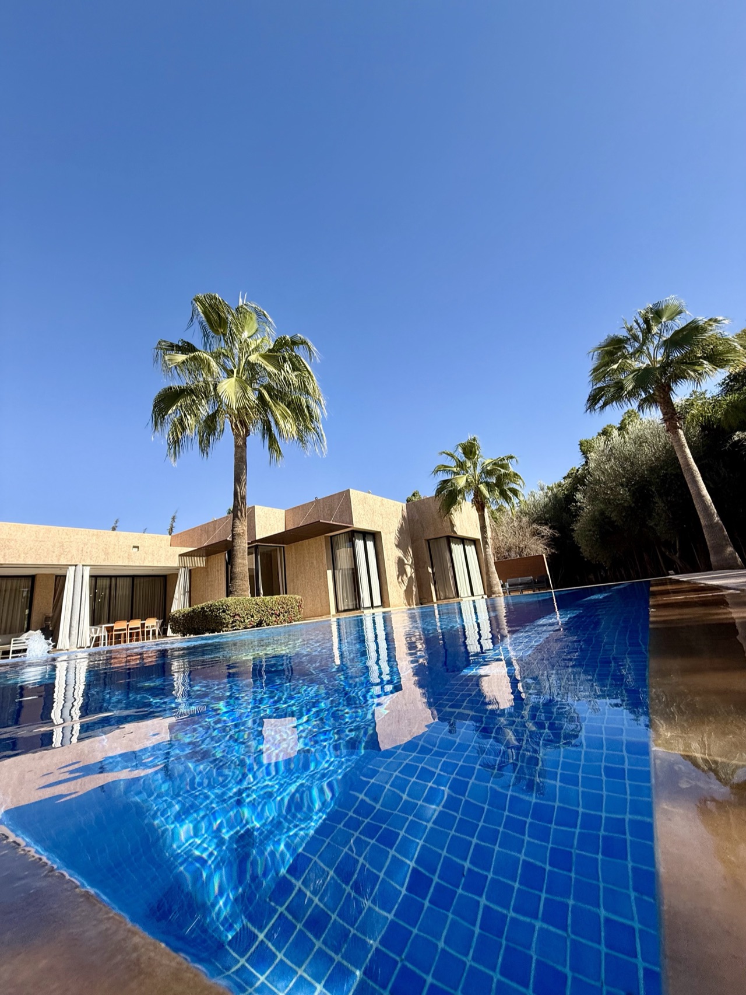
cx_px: 373
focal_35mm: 14
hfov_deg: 85.7
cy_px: 498
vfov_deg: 102.1
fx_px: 402
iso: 50
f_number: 2.2
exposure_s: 1/1848
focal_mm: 2.22
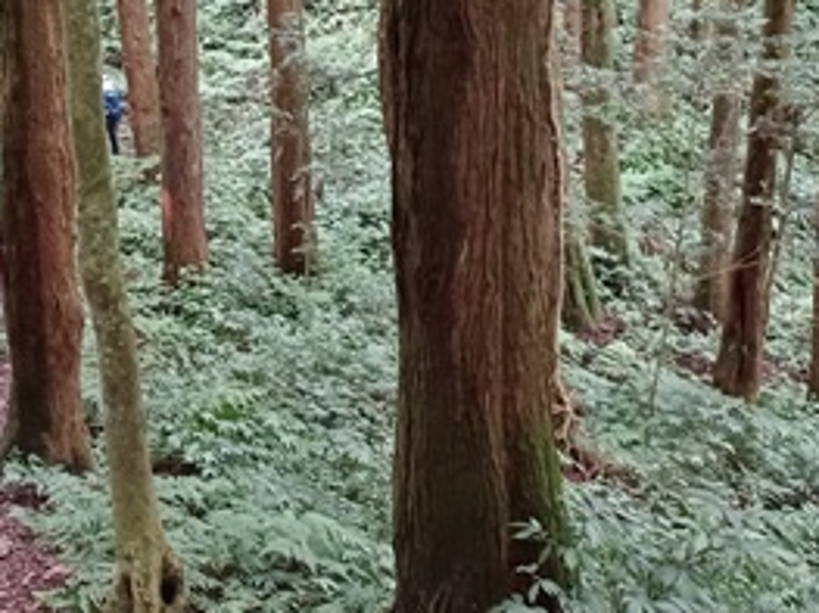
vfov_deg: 25.2
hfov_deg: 33.0
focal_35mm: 57
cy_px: 124
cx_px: 190
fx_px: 1348
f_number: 1.8
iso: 640
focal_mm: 4.6
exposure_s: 1/24
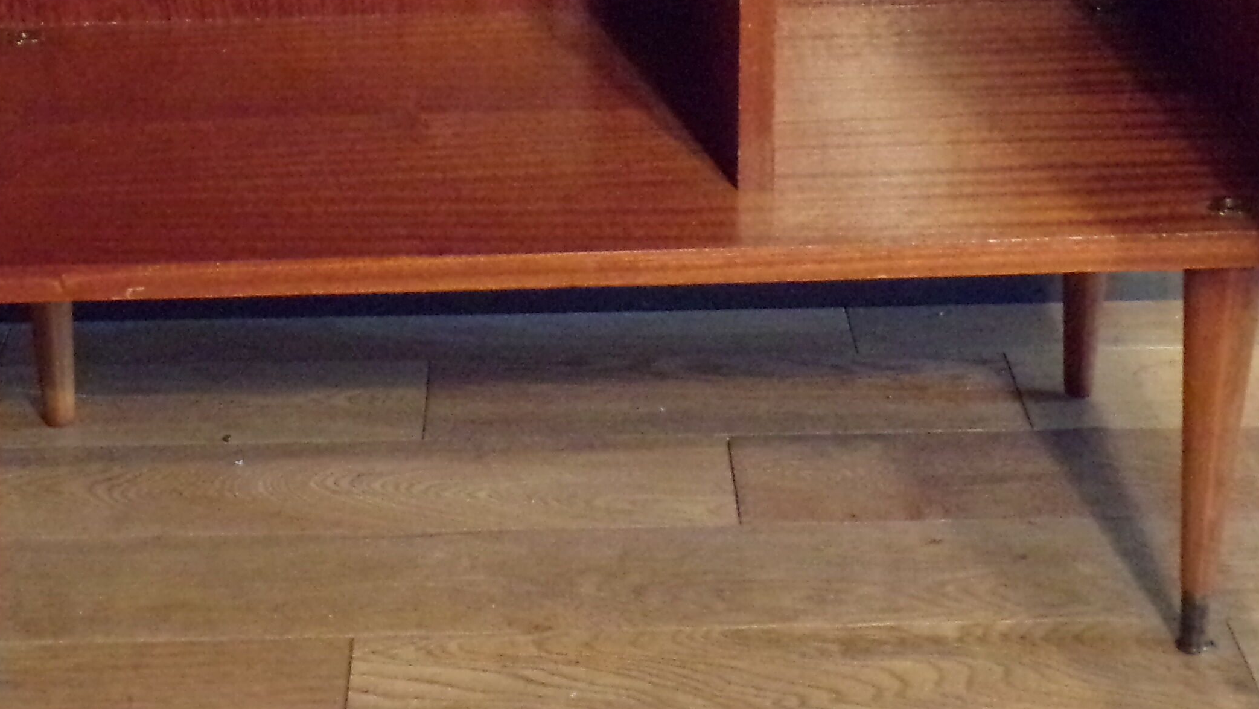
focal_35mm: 77
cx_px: 609
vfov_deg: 15.5
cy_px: 49
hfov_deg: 27.5
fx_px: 2571
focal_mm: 5.8
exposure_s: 1/17
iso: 800
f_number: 3.2
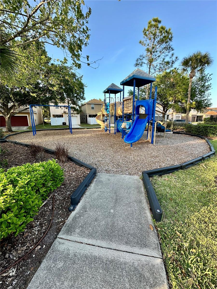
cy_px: 144
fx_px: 117
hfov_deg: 85.7
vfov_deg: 102.1
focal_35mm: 14
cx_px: 108
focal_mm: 2.22
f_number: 2.2
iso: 40
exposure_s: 1/170
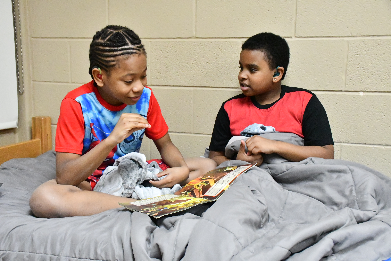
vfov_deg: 33.4
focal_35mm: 40
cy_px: 130
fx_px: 434
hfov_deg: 48.5
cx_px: 196
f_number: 6.3
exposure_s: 1/320
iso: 12800
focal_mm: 27
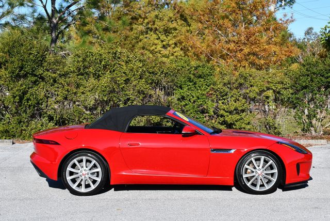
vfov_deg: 17.1
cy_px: 110
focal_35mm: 80
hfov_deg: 25.3
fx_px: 734
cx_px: 165
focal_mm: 40
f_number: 8
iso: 100
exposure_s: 1/250
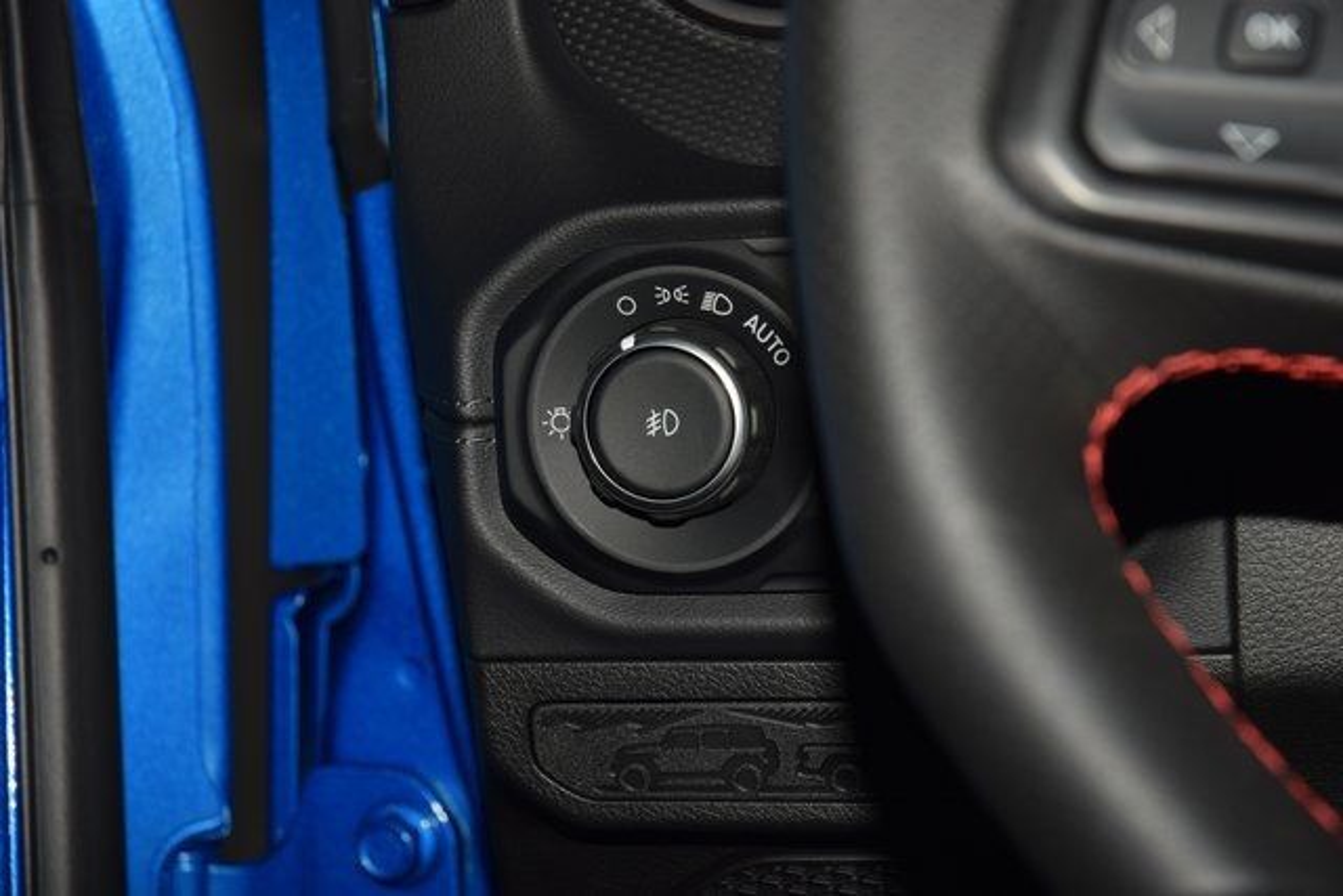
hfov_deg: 19.5
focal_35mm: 105
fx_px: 3918
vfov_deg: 13.0
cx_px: 672
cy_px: 448
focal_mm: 70
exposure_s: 1/125
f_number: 8
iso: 100
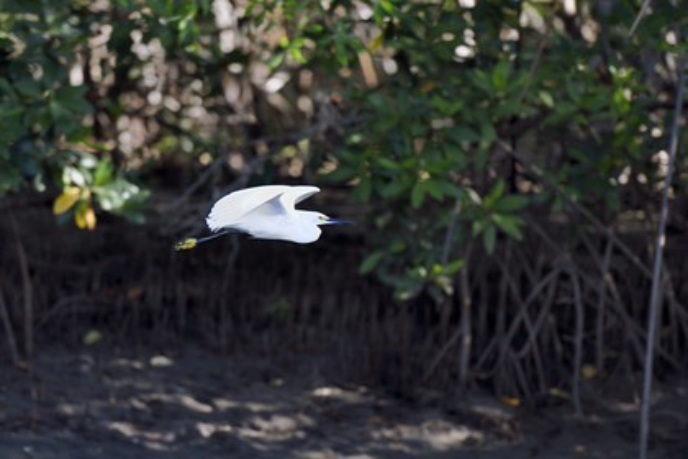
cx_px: 344
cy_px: 230
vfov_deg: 6.9
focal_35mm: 200
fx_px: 3822
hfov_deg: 10.3
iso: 400
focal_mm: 200
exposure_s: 1/800
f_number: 2.8
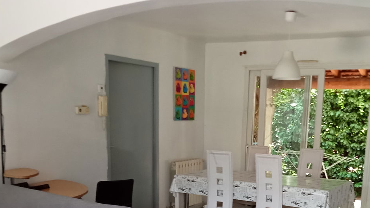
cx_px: 223
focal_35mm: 52
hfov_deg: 39.7
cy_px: 200
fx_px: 510
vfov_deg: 22.3
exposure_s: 1/33.3
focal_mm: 3.46
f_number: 2.2
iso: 394
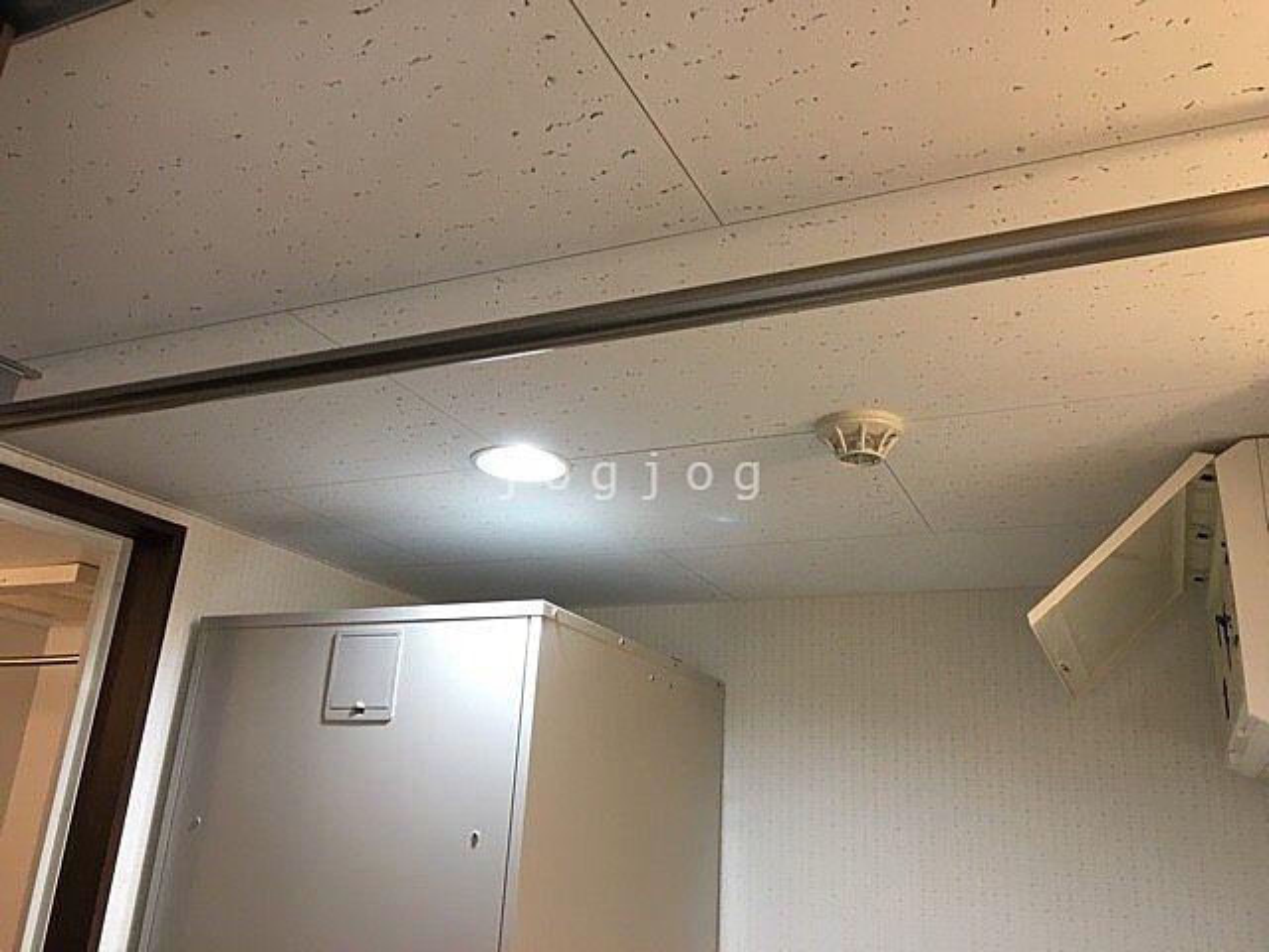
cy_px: 476
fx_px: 1063
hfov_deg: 61.7
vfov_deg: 48.2
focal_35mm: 29
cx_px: 634
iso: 80
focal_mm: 4.15
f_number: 2.2
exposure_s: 1/30
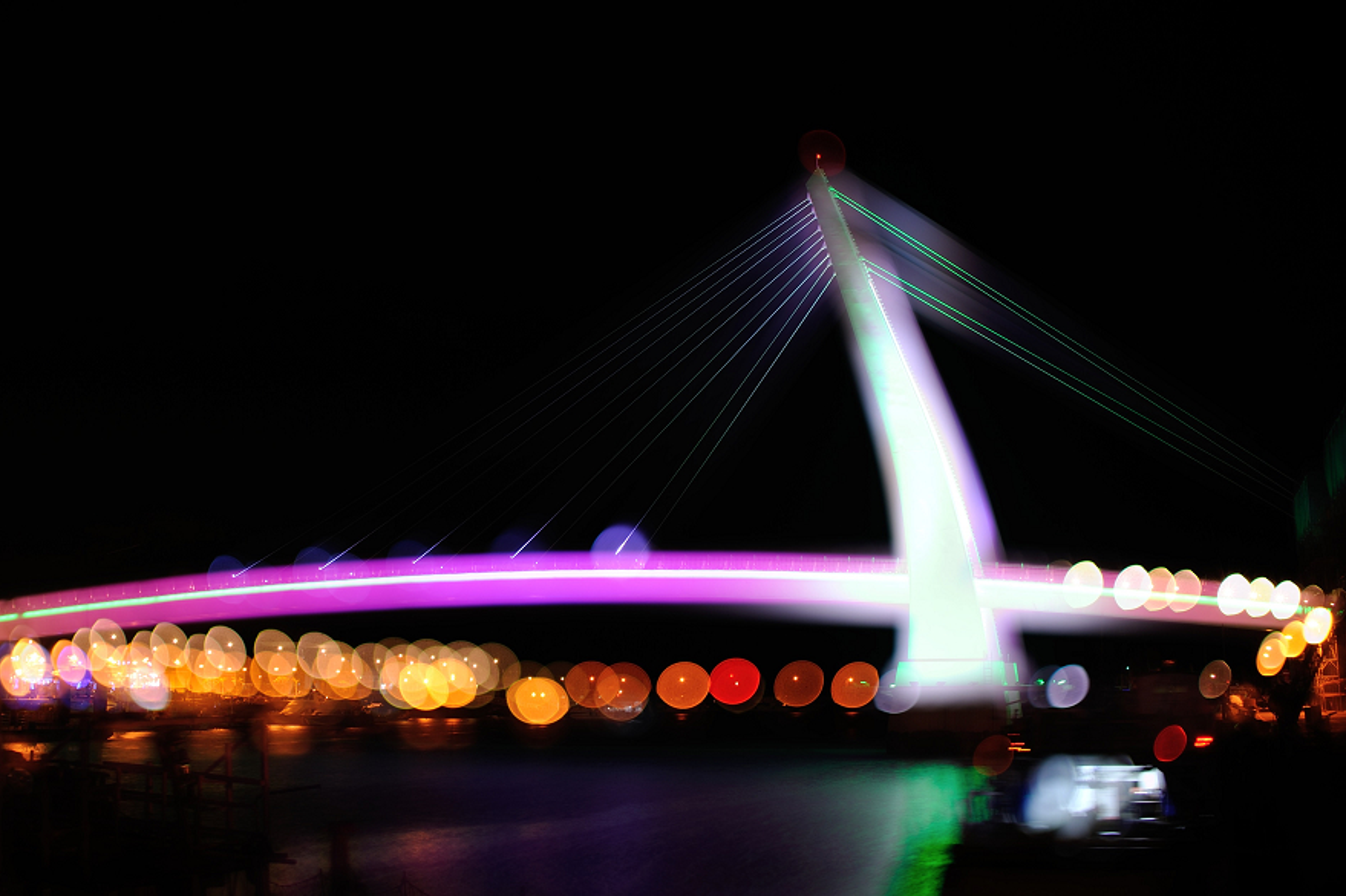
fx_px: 1457
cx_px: 617
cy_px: 400
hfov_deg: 49.5
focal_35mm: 39
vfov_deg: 34.1
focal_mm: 35
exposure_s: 1/5
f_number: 1.8
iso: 200
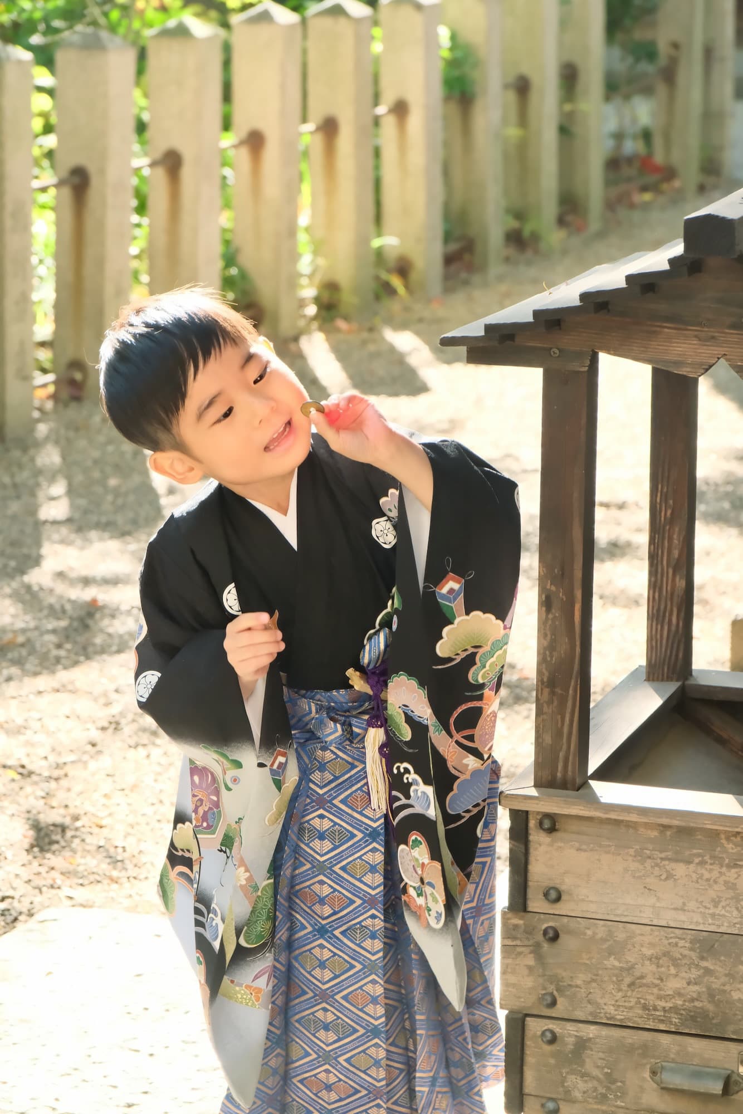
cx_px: 372
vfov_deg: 19.5
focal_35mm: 105
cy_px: 557
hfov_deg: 13.0
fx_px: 3249
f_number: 5.6
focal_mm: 70
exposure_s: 1/160
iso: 1600
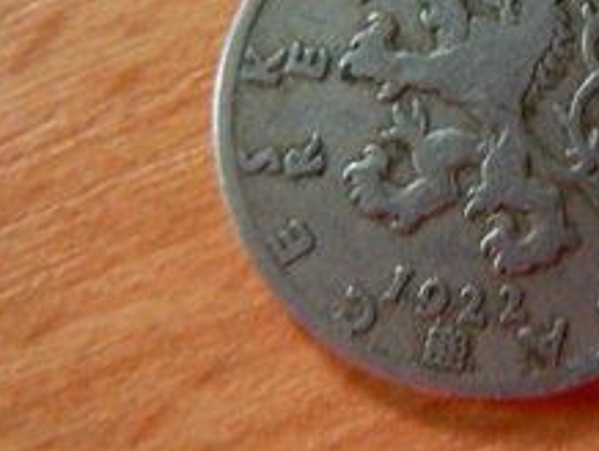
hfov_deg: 28.7
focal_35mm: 66
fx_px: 1143
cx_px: 481
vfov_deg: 22.0
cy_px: 96
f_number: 2.8
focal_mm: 6
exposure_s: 1/8
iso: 200
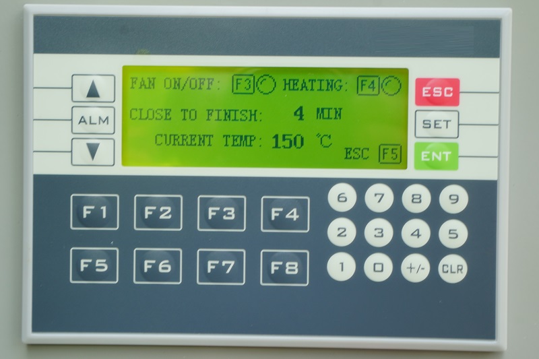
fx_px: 524
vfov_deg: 37.8
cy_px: 180
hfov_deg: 54.4
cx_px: 270
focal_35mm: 35
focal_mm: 35
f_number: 8
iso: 125
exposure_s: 1/45
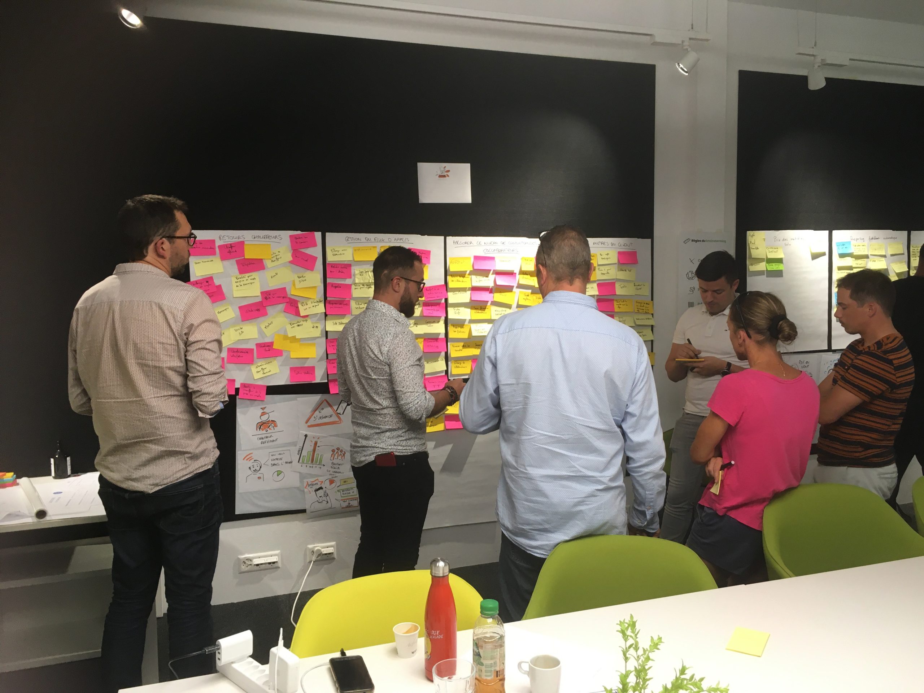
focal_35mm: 29
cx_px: 462
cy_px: 346
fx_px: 774
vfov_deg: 48.2
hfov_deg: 61.7
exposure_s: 1/33
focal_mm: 4.15
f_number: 2.2
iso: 32
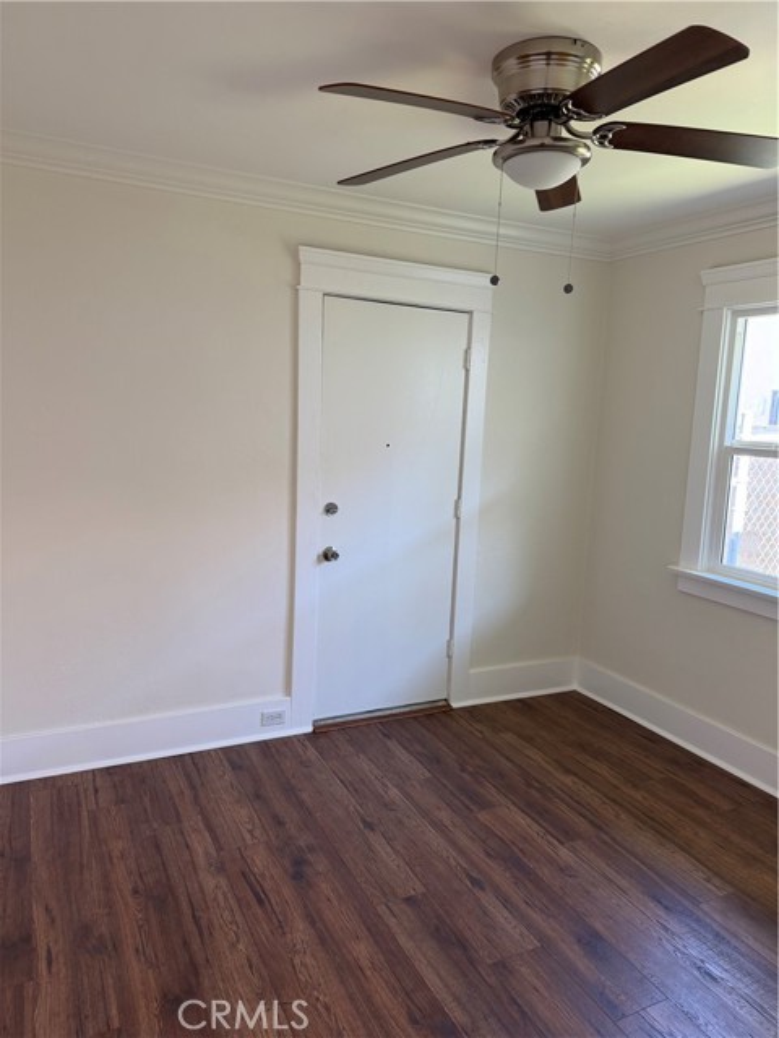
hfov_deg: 56.8
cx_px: 390
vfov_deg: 71.6
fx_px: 720
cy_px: 519
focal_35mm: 24
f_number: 1.78
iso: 160
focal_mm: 6.76
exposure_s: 1/60
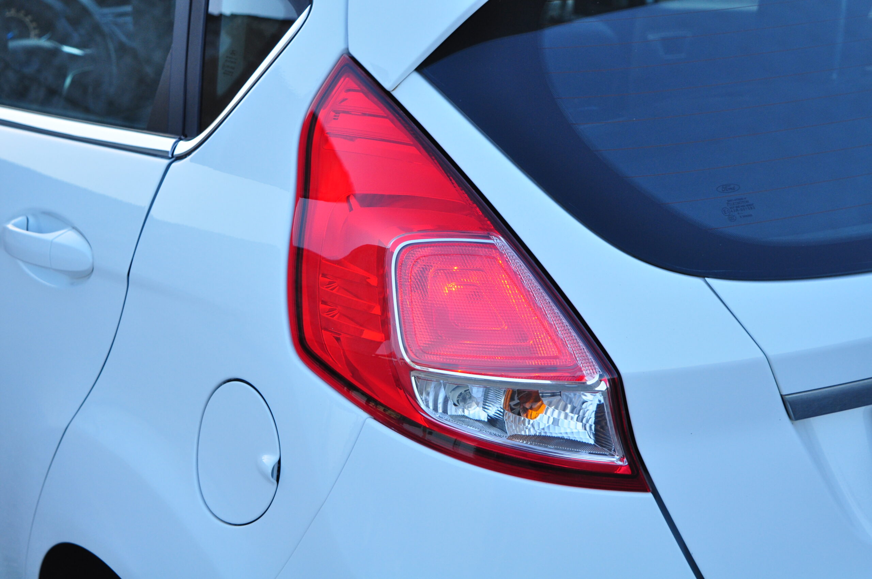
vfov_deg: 20.1
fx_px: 1633
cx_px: 436
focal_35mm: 68
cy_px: 290
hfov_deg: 29.9
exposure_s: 1/200
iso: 500
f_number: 5.6
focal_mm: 45
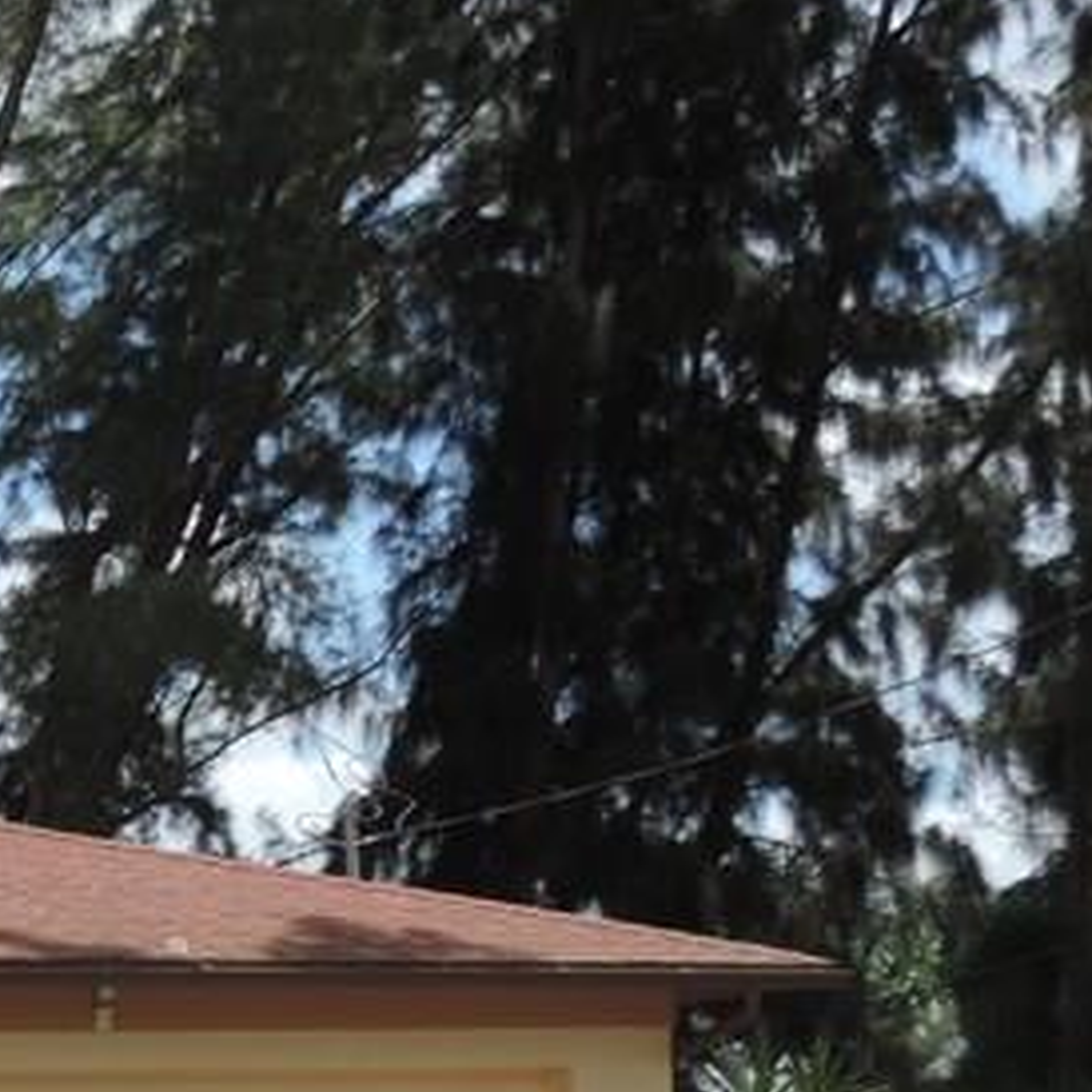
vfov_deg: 13.0
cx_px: -929
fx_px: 4711
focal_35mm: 132
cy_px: 1228
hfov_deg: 12.1
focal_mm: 7.1
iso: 80
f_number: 3.3
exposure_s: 1/640
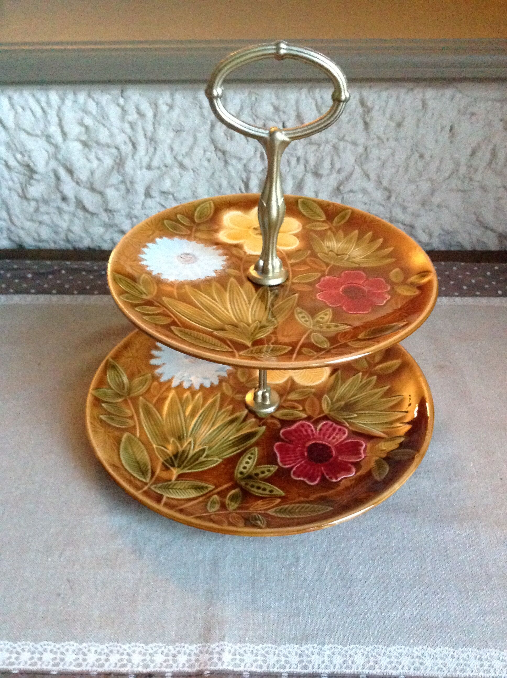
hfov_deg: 40.6
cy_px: 339
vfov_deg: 52.7
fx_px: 685
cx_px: 254
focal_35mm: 35
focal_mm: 4.28
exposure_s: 1/15
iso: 800
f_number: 2.4
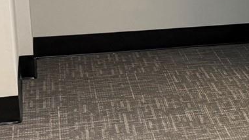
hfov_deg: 13.5
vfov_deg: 8.6
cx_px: 460
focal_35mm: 141
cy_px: 11
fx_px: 931
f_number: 1.78
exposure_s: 1/60
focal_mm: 6.76
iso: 250
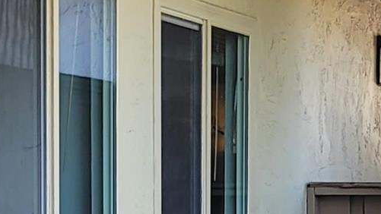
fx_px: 1687
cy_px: 326
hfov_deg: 12.9
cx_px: 112
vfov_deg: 7.2
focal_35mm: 167
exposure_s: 1/120
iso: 64
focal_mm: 7
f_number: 1.8
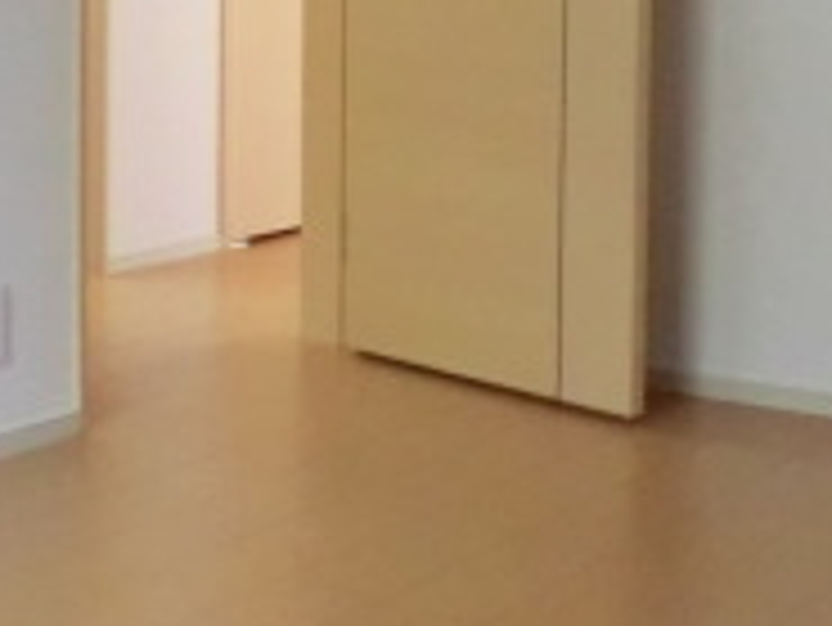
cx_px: 684
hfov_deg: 23.2
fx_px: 1996
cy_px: -41
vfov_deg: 17.3
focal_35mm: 83
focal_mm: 4.3
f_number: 3.2
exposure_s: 1/60
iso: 640
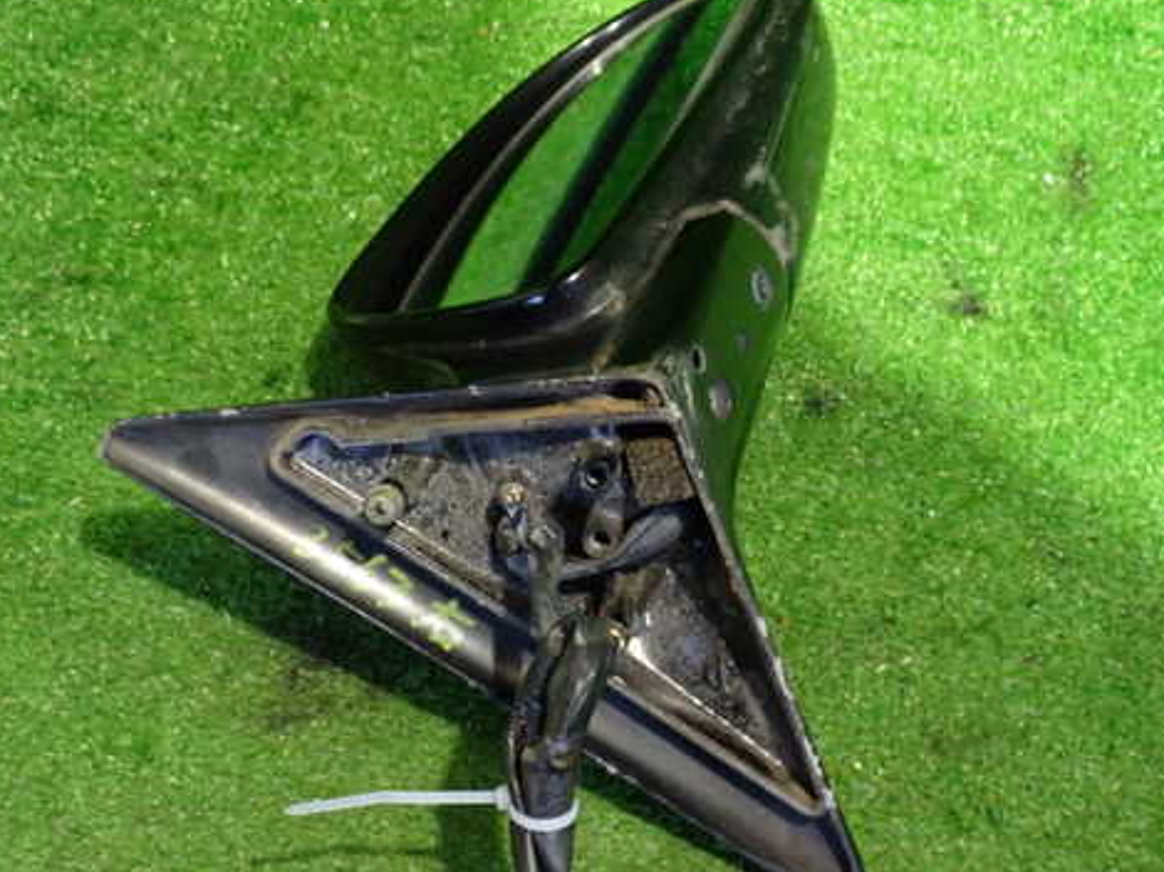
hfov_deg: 41.2
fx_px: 1546
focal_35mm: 46
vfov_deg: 31.5
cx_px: 518
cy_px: 481
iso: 800
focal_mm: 6.37
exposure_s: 1/15
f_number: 2.5
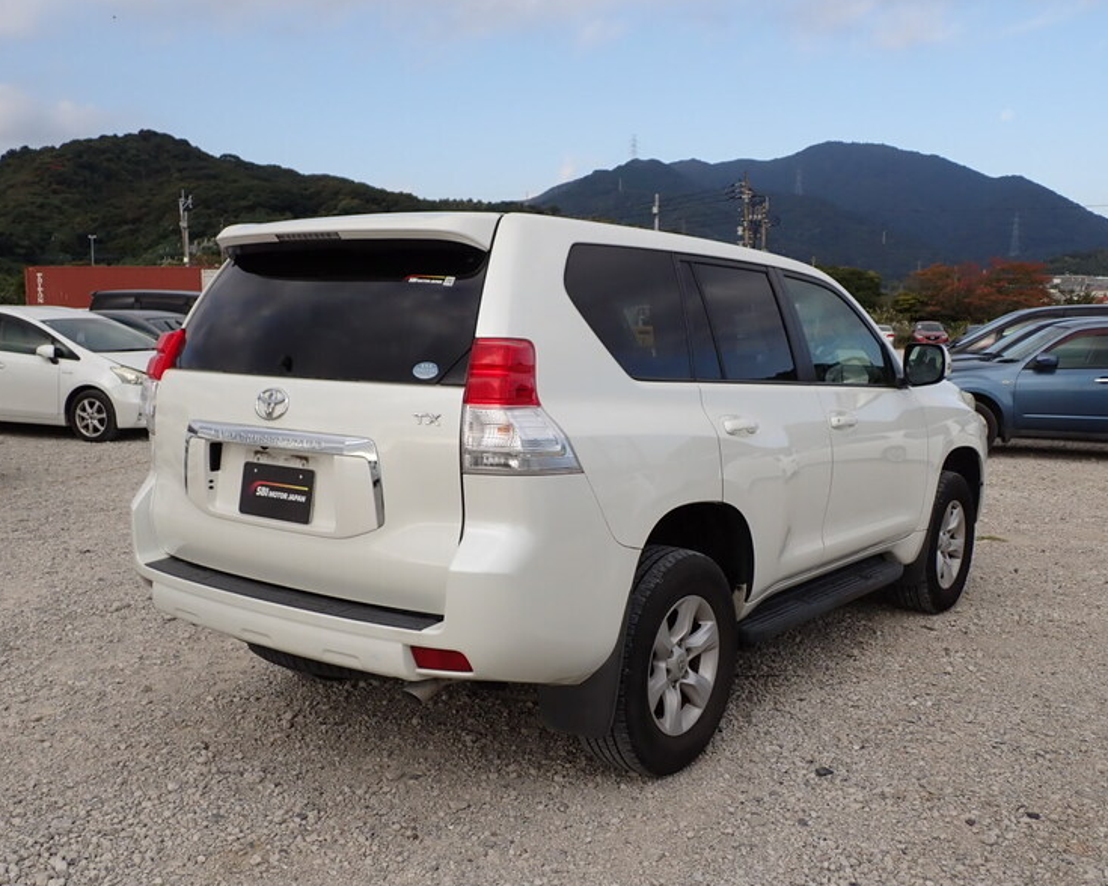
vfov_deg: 43.4
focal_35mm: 34
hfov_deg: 52.8
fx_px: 1115
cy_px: 443
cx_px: 544
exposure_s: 1/800
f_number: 3.2
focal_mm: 5.79
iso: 100
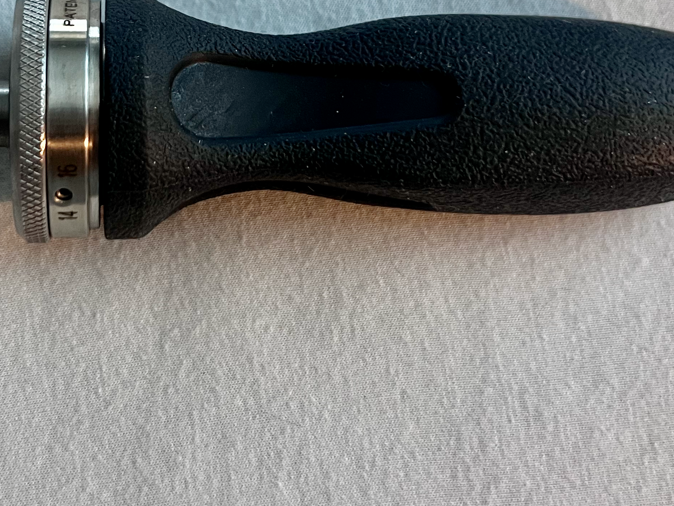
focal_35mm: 56
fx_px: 1090
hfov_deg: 33.8
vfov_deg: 25.7
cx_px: 180
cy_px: 116
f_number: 1.5
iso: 200
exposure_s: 1/60
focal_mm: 5.7
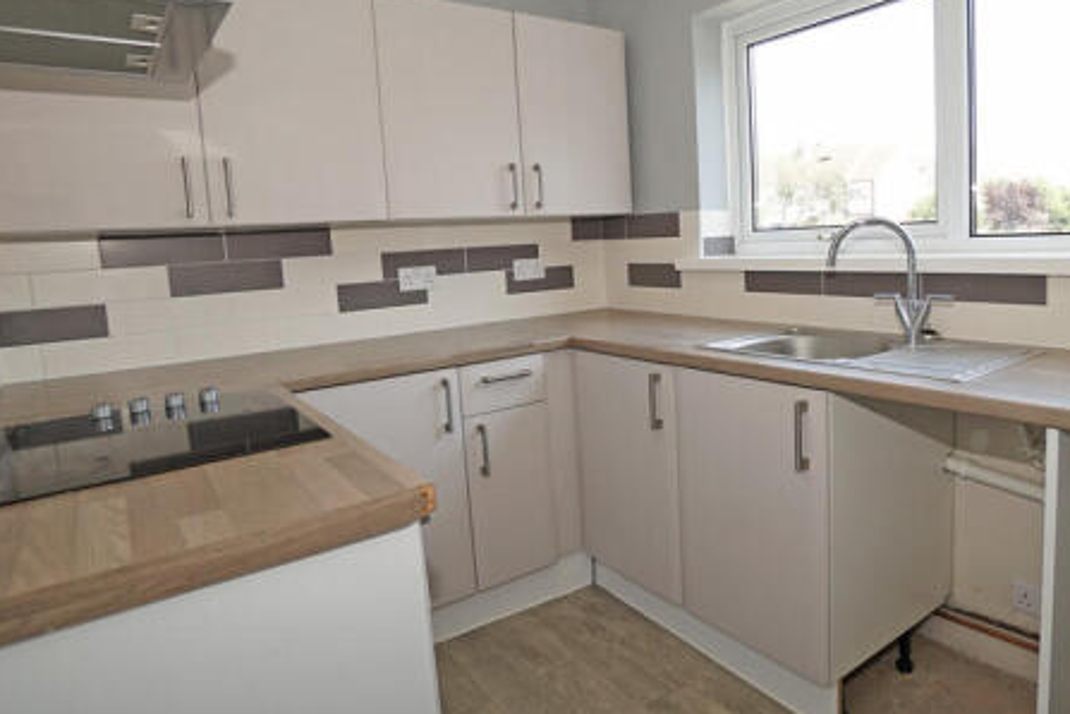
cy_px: 322
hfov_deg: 77.7
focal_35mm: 22
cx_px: 643
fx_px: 654
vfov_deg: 57.1
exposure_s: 1/60
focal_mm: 10
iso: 100
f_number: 4
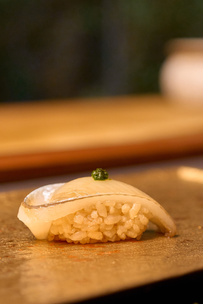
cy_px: 150
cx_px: 101
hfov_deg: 12.2
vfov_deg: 18.3
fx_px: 947
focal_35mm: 112
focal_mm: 70
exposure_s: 1/160
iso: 1600
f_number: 4.5
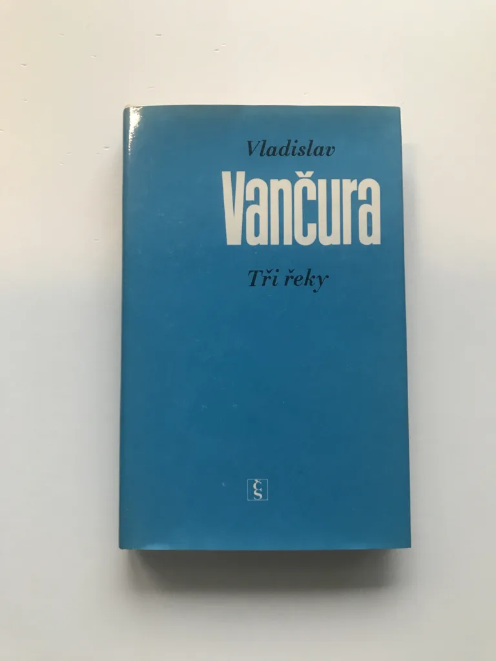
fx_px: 535
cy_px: 330
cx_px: 248
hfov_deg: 49.7
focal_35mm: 28
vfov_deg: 63.4
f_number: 1.8
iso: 64
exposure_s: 1/17
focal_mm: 3.99
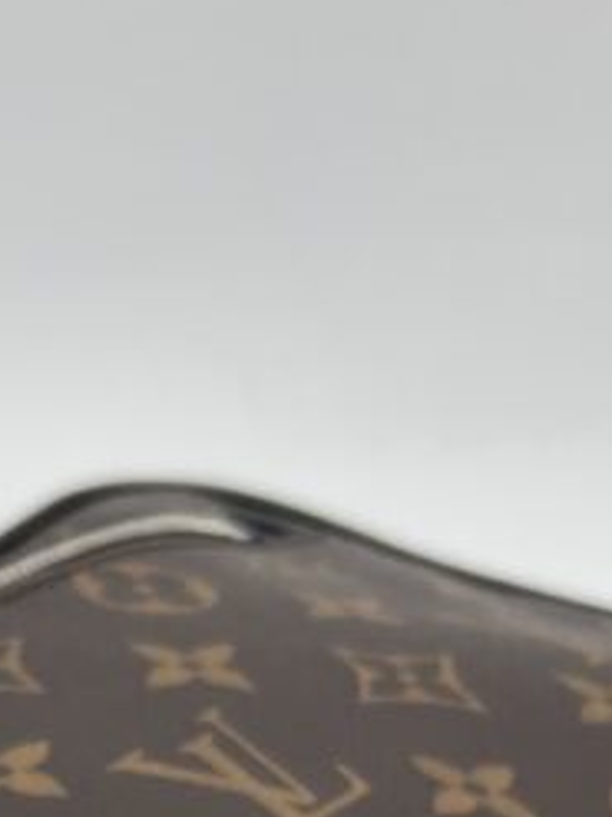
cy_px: 1356
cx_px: 53
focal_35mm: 108
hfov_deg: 13.6
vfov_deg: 16.1
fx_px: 2548
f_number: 1.5
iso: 50
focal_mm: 5.7
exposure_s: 1/353
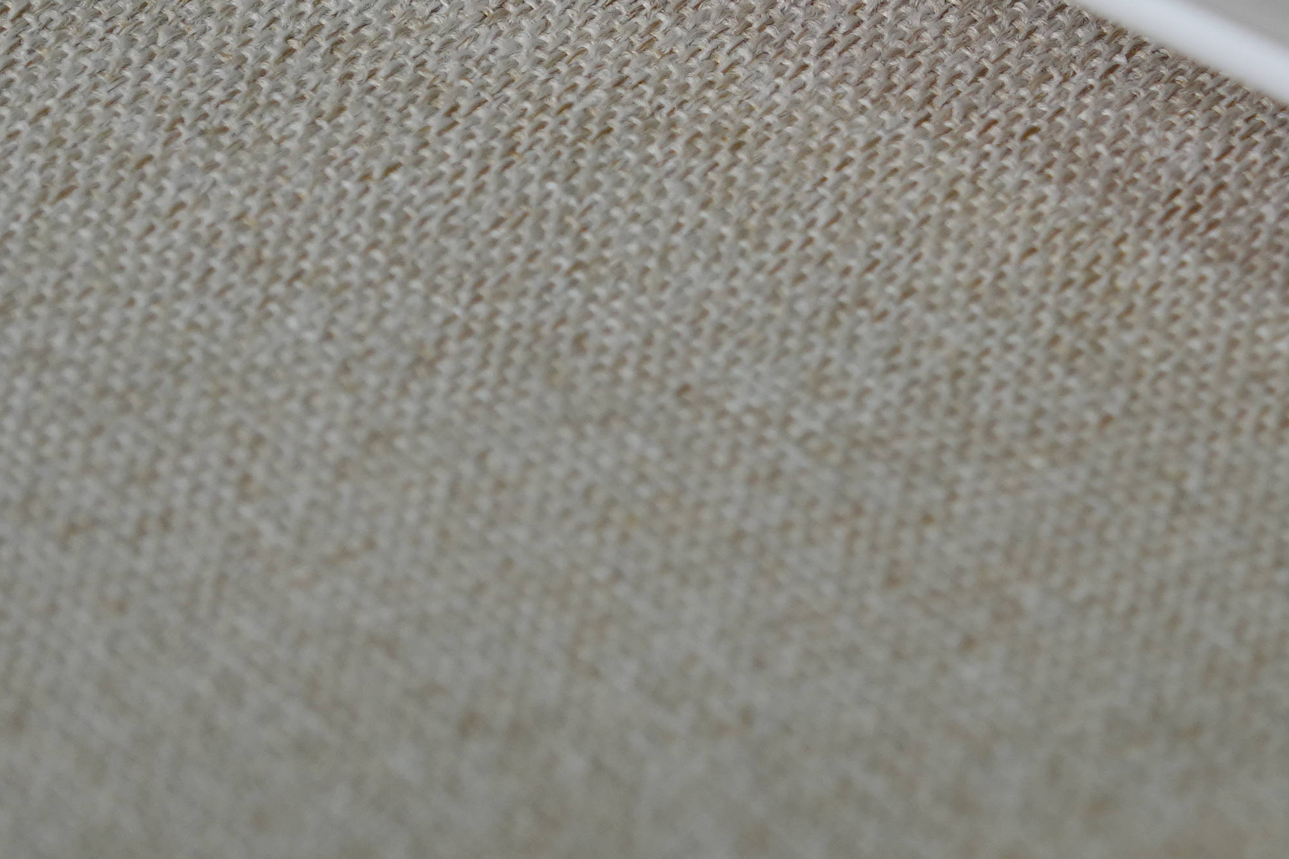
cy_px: -619
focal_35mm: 625
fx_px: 22375
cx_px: 2034
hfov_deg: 3.3
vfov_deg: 2.2
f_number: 4
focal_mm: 177
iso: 640
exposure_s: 1/200
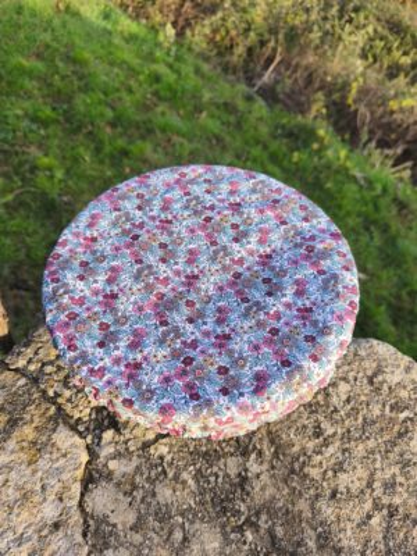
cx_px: 208
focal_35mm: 23
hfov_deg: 58.9
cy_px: 278
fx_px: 369
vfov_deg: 73.9
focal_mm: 6.18
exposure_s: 1/210
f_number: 1.65
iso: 50
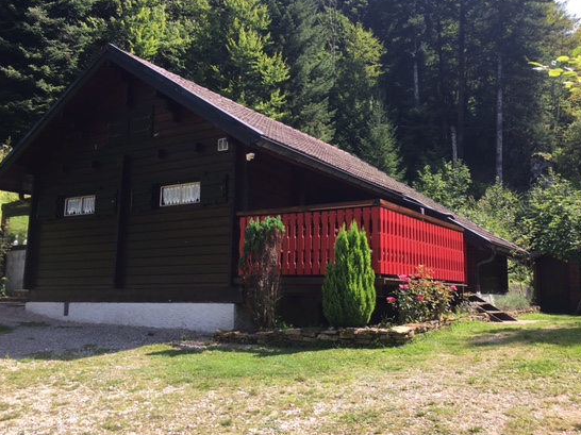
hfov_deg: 53.9
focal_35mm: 34
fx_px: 570
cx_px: 321
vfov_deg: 41.8
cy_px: 206
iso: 25
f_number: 2.2
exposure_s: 1/506
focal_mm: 4.15
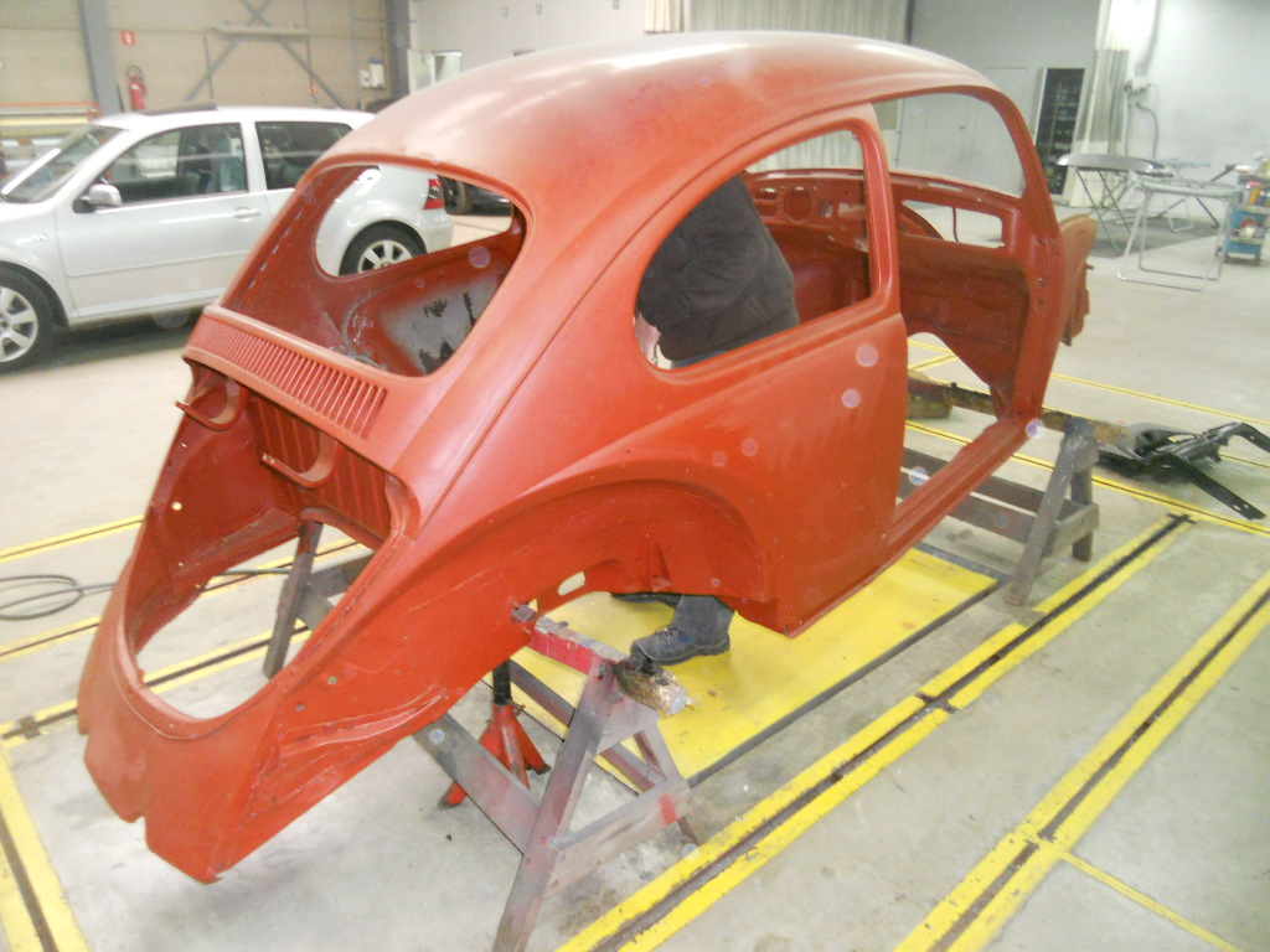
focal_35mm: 27
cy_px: 476
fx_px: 991
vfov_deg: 51.4
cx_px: 635
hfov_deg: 65.3
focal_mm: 4.9
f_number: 3.2
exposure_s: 1/25
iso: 500
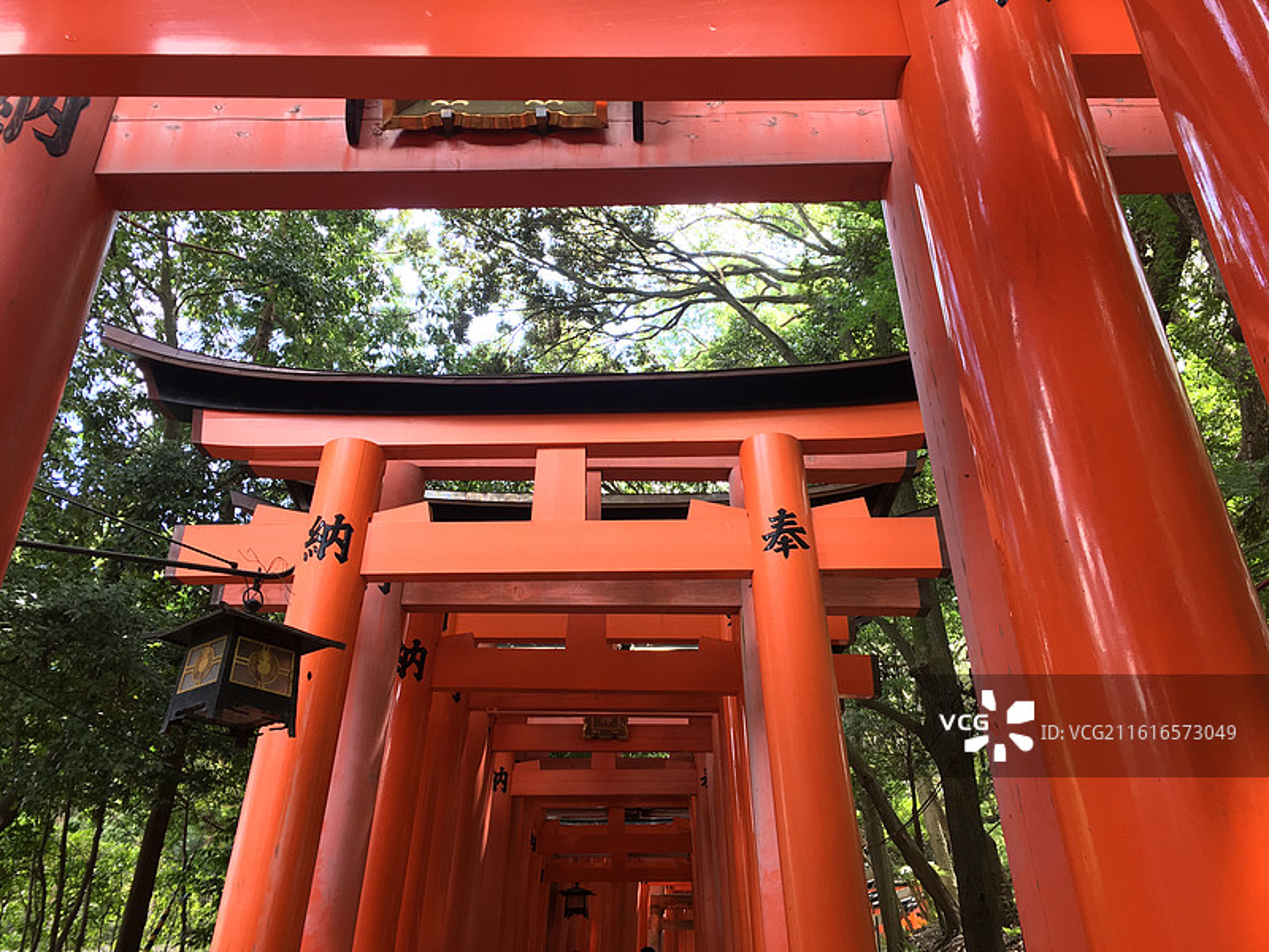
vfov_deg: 48.2
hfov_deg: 61.7
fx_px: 1063
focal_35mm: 29
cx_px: 634
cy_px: 476
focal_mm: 4.15
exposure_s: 1/60
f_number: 2.2
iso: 32
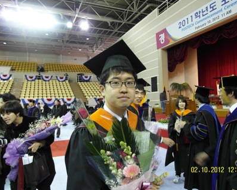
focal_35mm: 26
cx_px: 131
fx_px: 182
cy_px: 92
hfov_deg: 65.8
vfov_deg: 54.9
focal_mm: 5.2
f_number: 2.5
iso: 200
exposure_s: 1/30
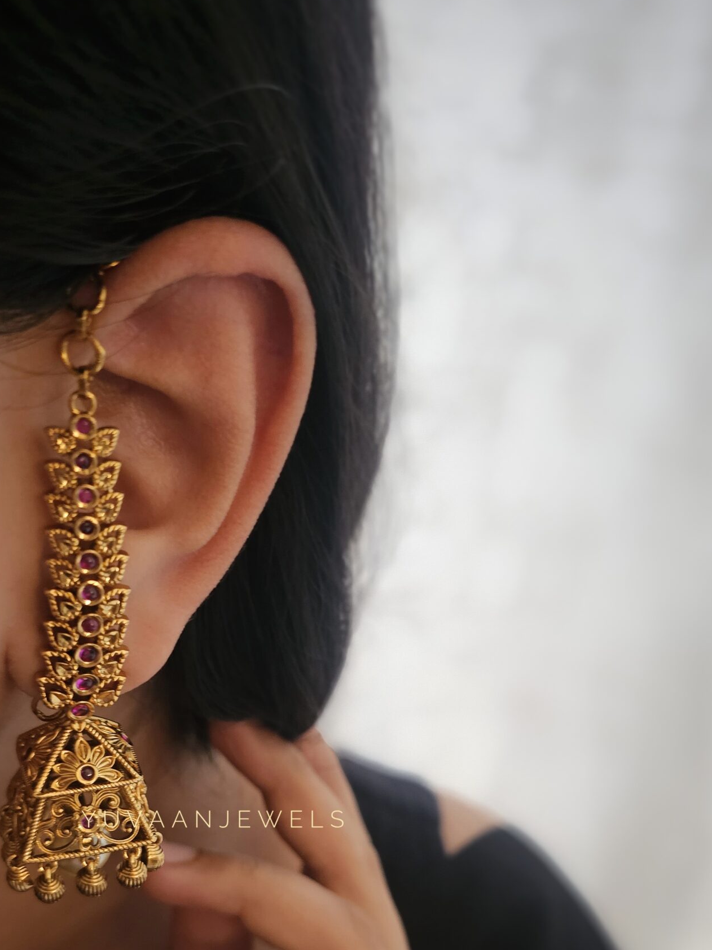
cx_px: 300
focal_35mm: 35
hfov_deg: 40.6
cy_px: 715
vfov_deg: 50.4
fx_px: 960
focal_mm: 6.3
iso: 800
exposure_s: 1/26
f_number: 1.7
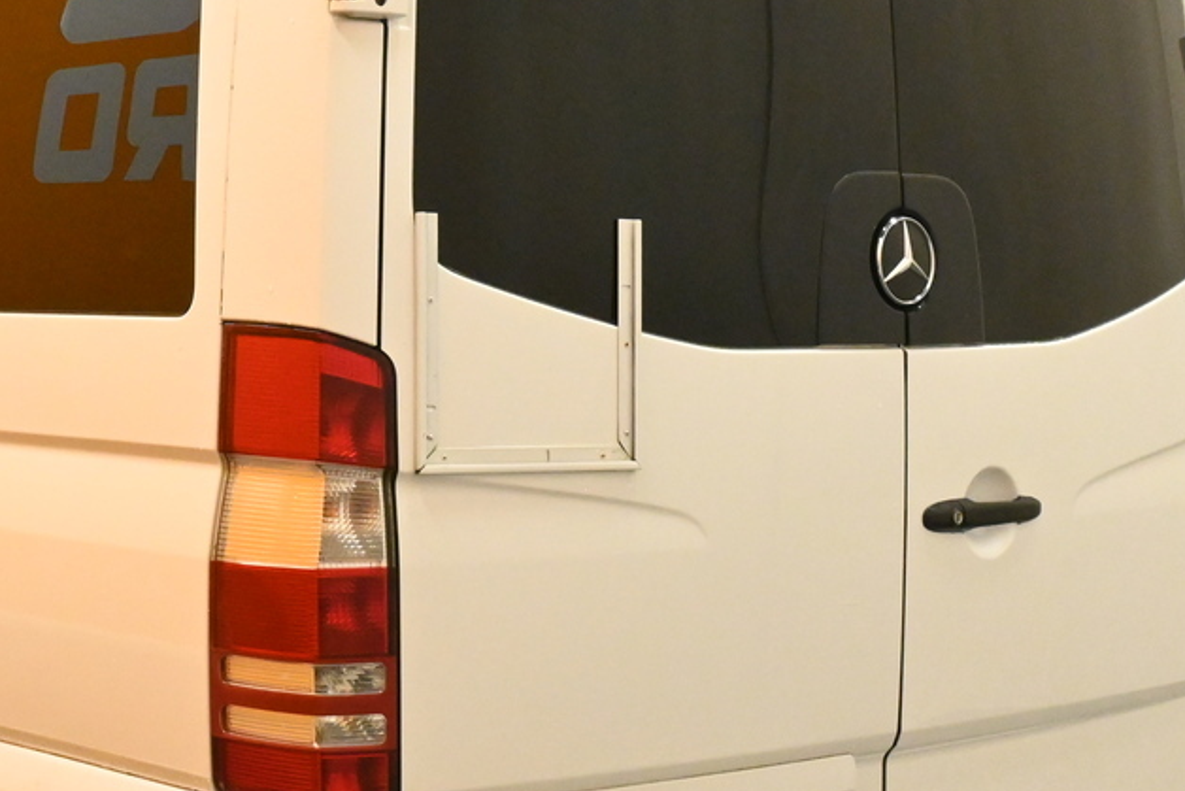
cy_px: 357
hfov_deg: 24.5
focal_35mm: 81
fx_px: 2676
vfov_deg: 16.8
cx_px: 223
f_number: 11
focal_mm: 21
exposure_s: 1/30
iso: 3600
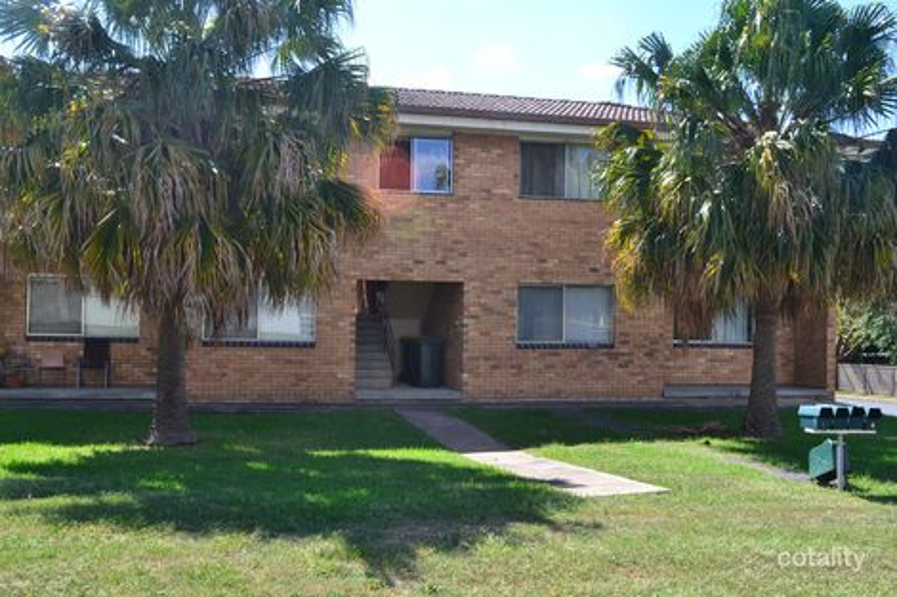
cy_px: 298
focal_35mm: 36
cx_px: 448
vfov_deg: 36.8
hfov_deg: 53.1
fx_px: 897
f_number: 10
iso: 400
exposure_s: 1/160
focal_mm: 24
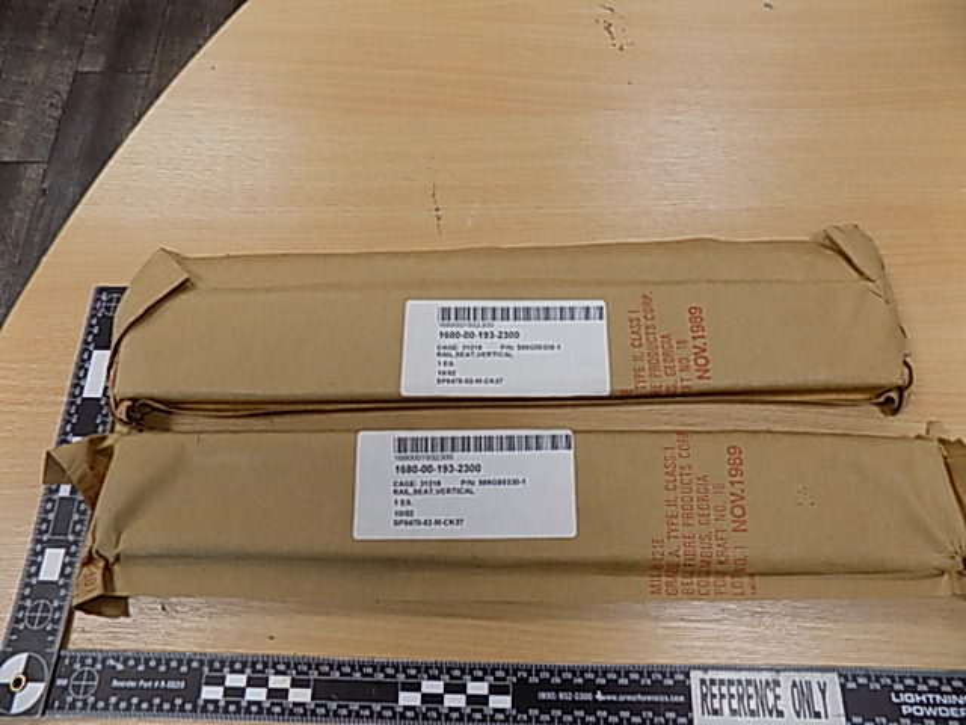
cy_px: 362
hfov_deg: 73.9
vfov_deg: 58.9
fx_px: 642
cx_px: 483
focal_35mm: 23
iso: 100
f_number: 3.1
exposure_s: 1/30
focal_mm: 4
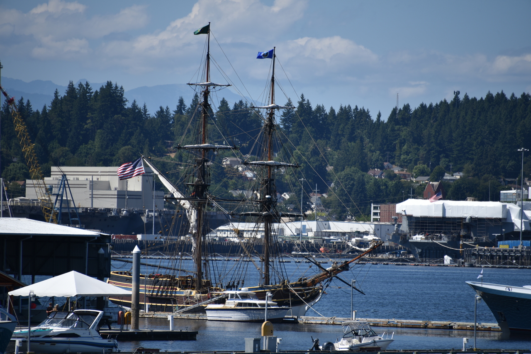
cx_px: 266
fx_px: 4426
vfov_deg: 4.6
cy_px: 177
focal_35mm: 300
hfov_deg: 6.9
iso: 100
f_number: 5.6
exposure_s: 1/640
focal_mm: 300
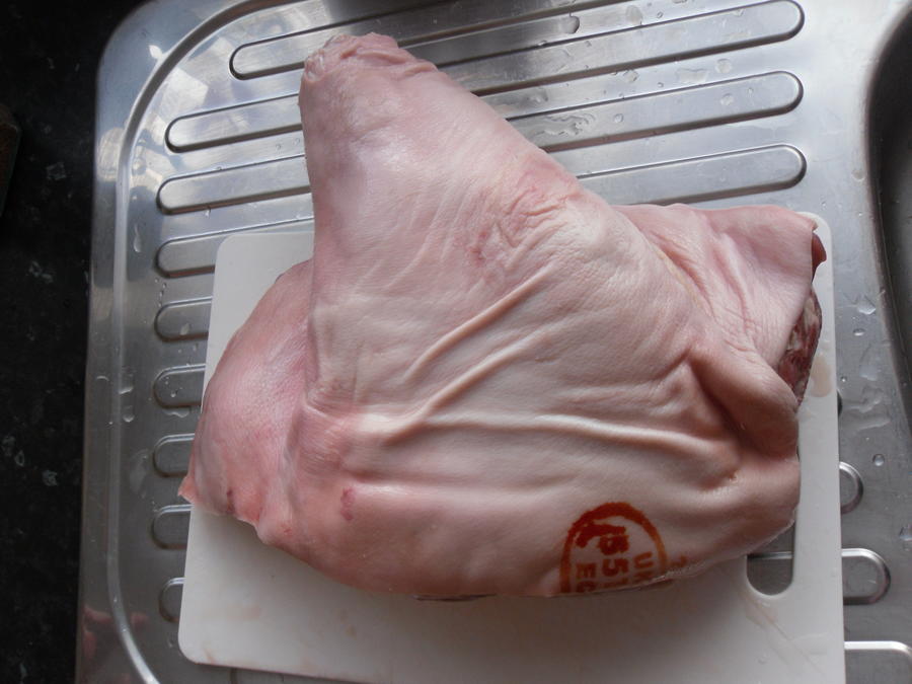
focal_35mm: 35
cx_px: 456
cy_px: 342
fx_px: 922
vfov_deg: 40.7
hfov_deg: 52.6
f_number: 3.5
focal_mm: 6.3
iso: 100
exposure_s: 1/45
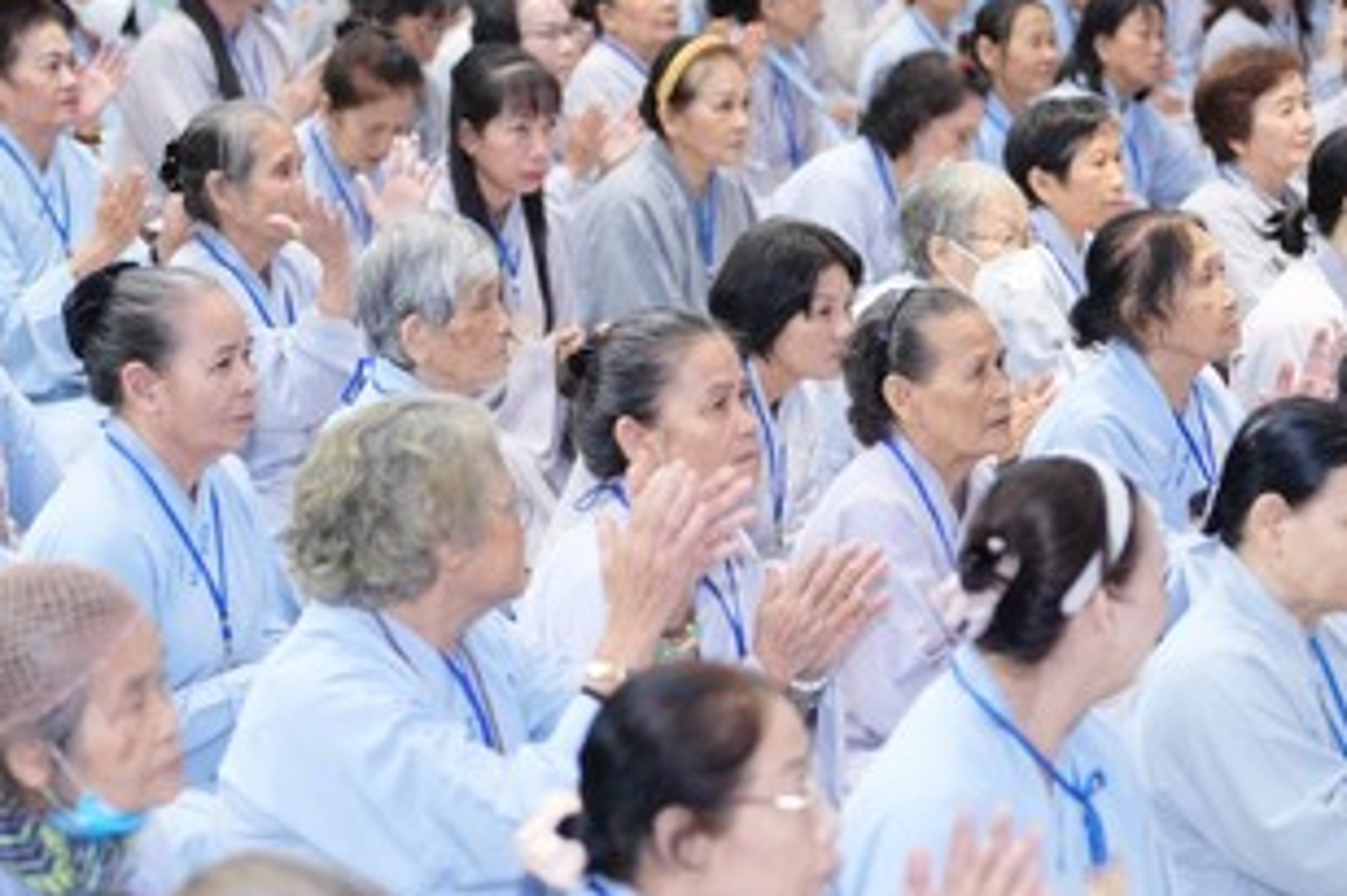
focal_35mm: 131
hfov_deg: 15.7
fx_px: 4899
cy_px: 465
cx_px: 617
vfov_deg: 10.5
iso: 2000
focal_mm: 62
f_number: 2.5
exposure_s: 1/160
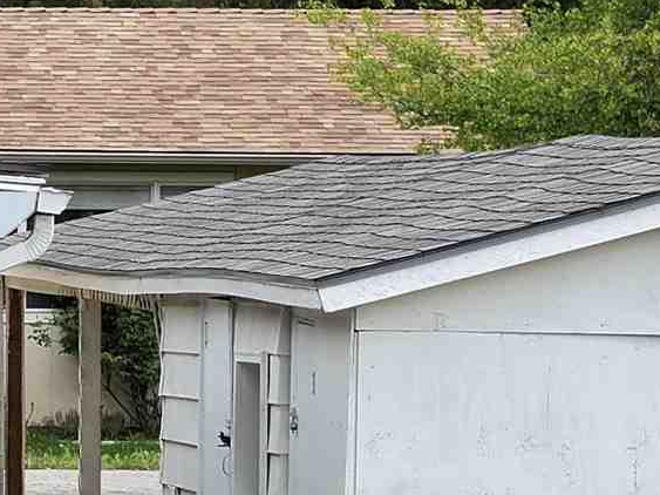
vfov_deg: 3.9
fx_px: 7282
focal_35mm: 382
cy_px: 609
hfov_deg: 5.0
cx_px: -1023
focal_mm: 19.35
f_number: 2.8
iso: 100
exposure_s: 1/320
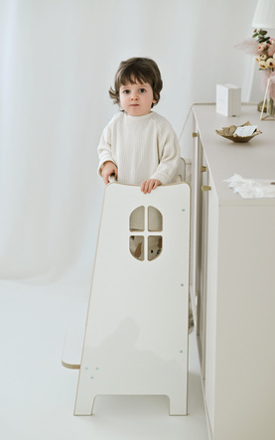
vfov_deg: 23.5
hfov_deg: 14.9
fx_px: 1055
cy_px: 222
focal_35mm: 88
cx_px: 133
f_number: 3.2
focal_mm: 85
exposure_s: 1/100
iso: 125
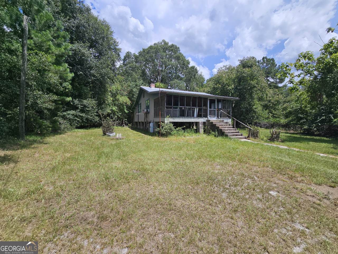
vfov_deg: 89.9
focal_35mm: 13
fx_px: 127
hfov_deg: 106.2
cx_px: 169
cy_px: 127
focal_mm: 2.2
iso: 50
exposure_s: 1/2985
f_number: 2.2
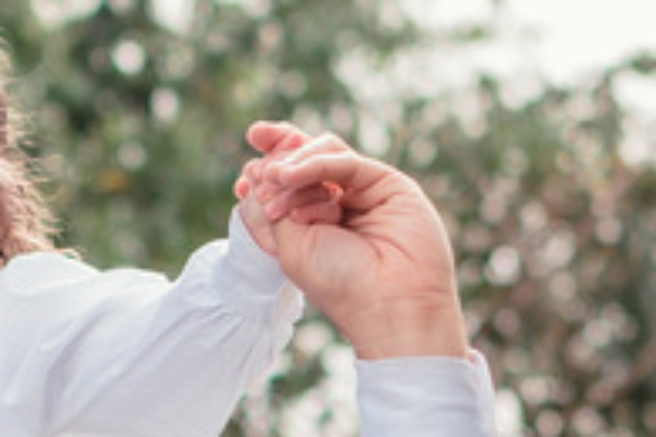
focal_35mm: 307
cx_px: 114
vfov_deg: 4.4
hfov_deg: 6.7
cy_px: 797
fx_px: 5594
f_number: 2.2
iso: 100
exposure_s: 1/400
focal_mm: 50
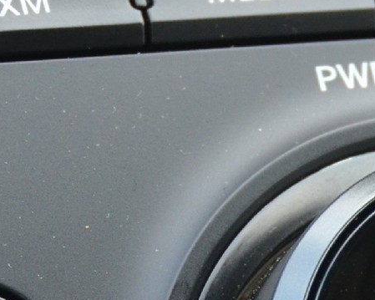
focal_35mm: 469
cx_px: 293
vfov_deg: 3.3
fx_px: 5204
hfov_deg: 4.1
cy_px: 261
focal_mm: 60
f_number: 4.8
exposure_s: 1/500
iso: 900
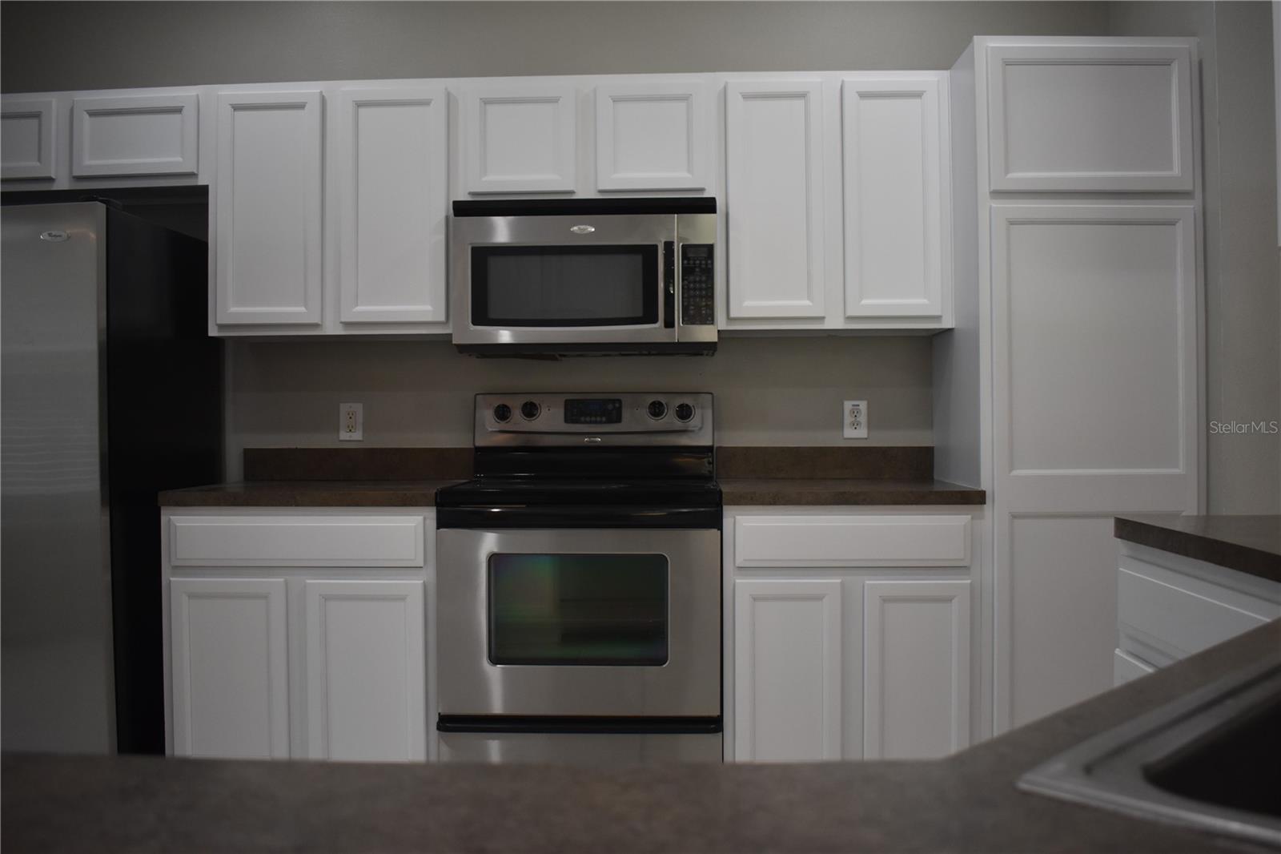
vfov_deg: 41.7
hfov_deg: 59.5
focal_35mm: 32
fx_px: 1121
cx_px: 640
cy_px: 427
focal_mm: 21
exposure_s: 1/200
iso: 800
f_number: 3.8
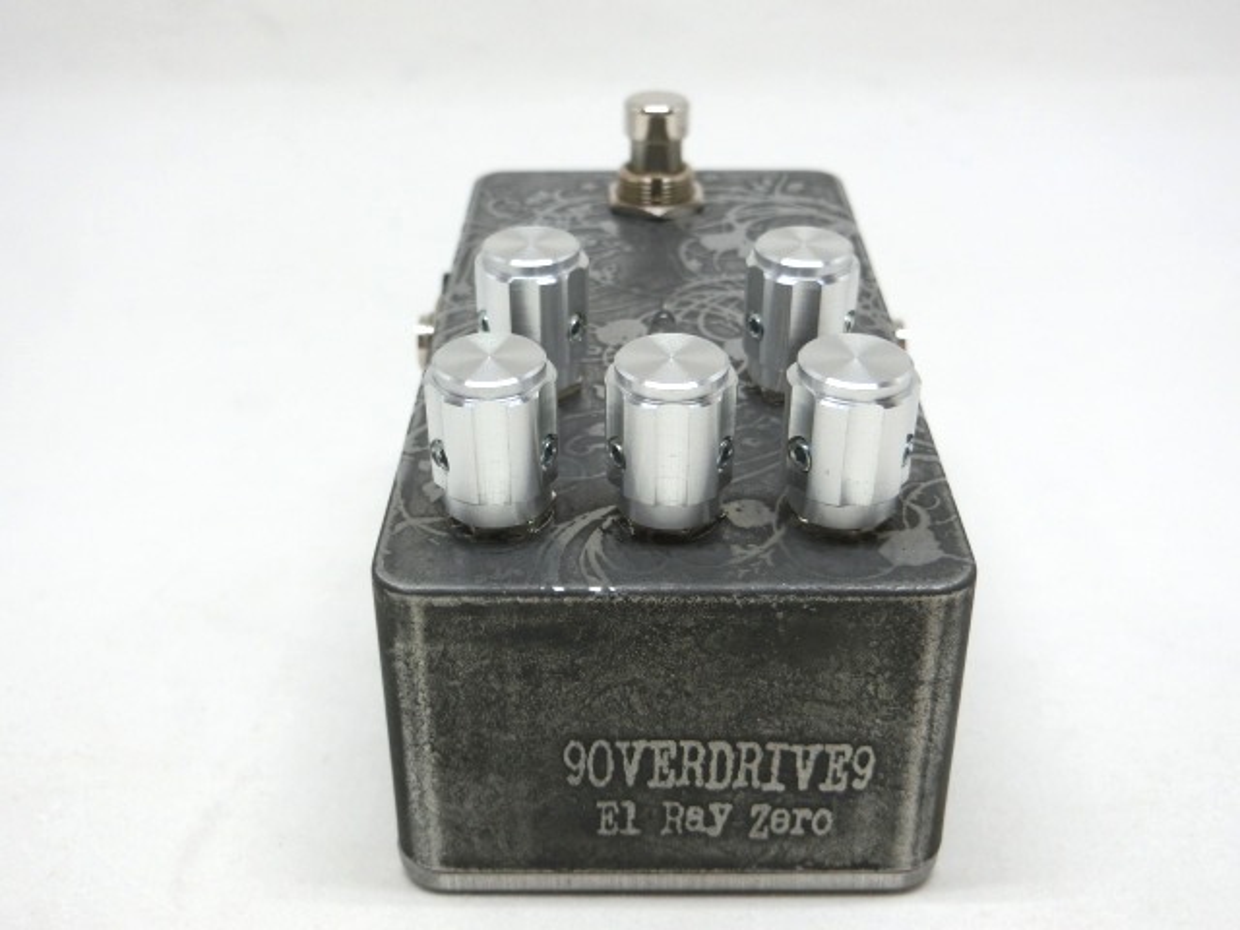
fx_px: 1397
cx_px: 620
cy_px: 465
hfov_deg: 47.9
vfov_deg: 36.8
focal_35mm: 39
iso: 160
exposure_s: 1/125
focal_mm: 6.9
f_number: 4.1
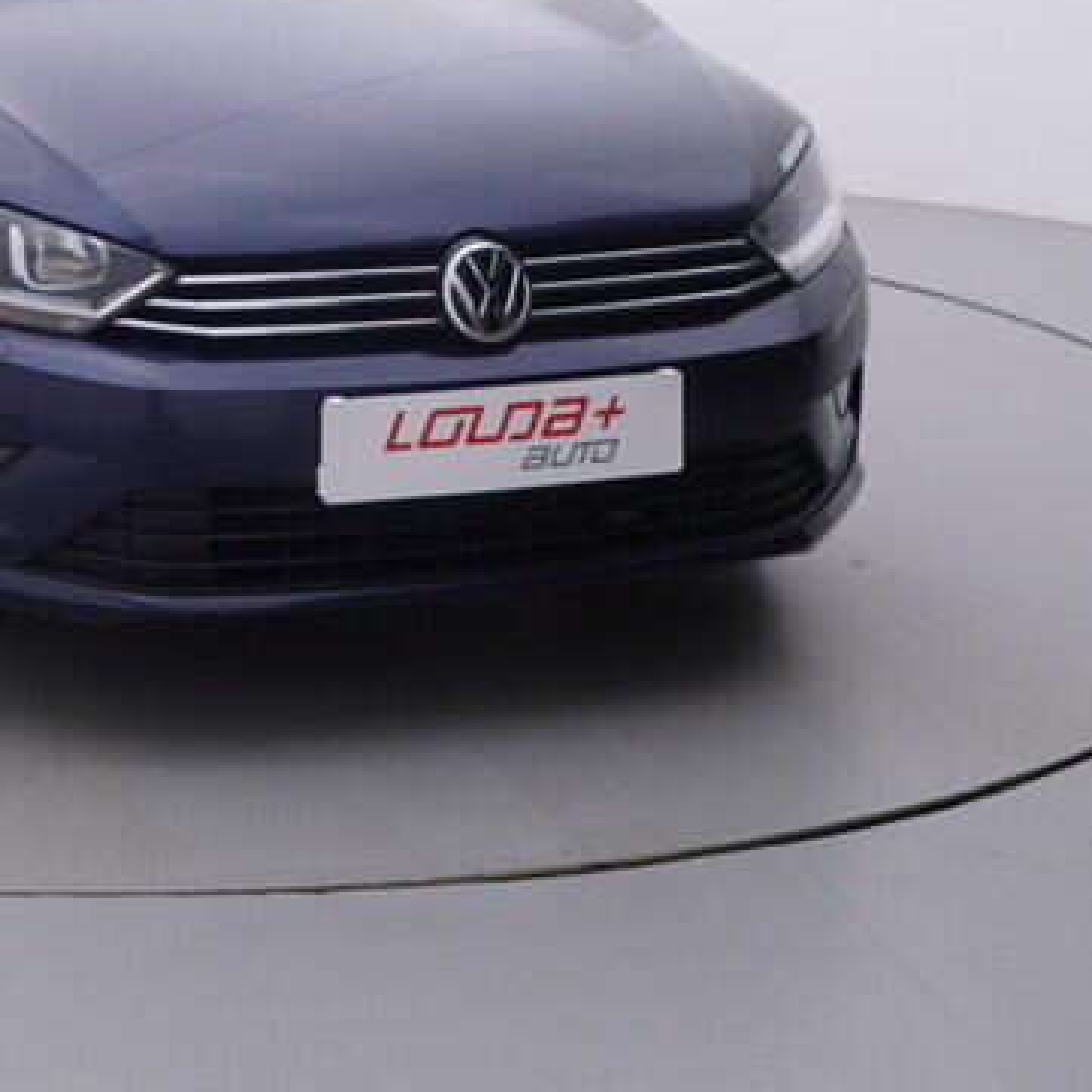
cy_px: 118
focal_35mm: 54
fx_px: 1935
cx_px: -48
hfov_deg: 29.1
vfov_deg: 30.2
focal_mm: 15
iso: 200
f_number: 5
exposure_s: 1/80
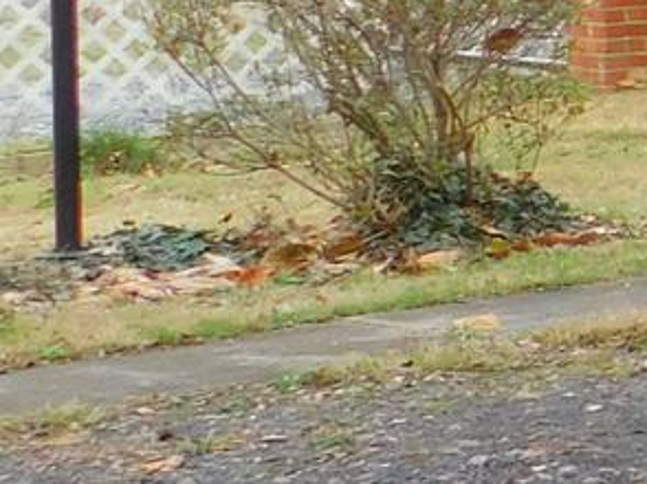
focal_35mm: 209
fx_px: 3903
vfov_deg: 7.0
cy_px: -145
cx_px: 2077
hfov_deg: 7.9
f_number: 3.2
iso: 125
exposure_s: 1/250
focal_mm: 5.3
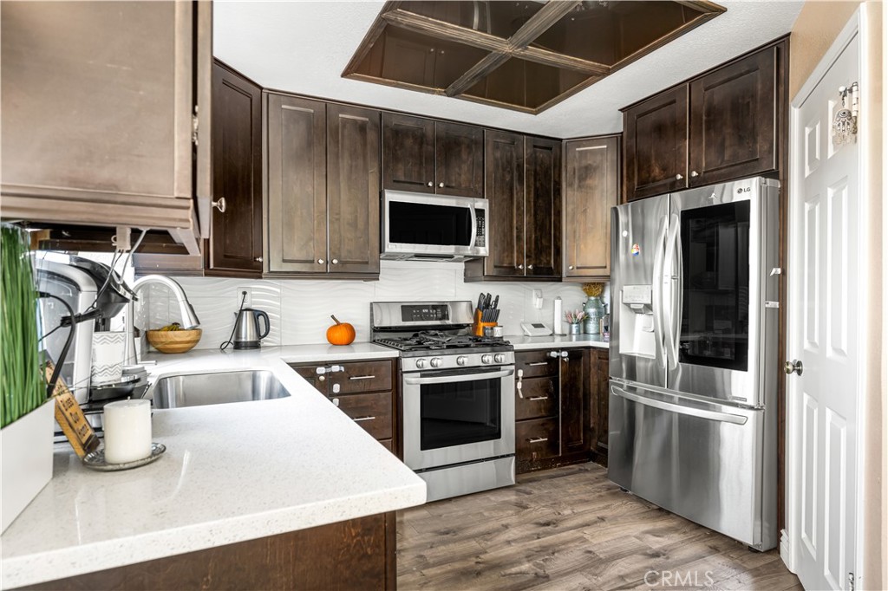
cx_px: 444
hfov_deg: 86.9
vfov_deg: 64.5
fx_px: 468
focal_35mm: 19
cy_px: 296
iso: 80
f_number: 6.3
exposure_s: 1/1.67
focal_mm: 19
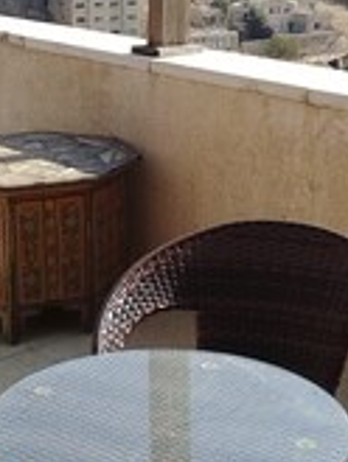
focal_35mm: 86
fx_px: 1151
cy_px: 164
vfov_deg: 22.7
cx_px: 136
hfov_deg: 17.2
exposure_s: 1/984
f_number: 2.2
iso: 50
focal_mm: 3.3
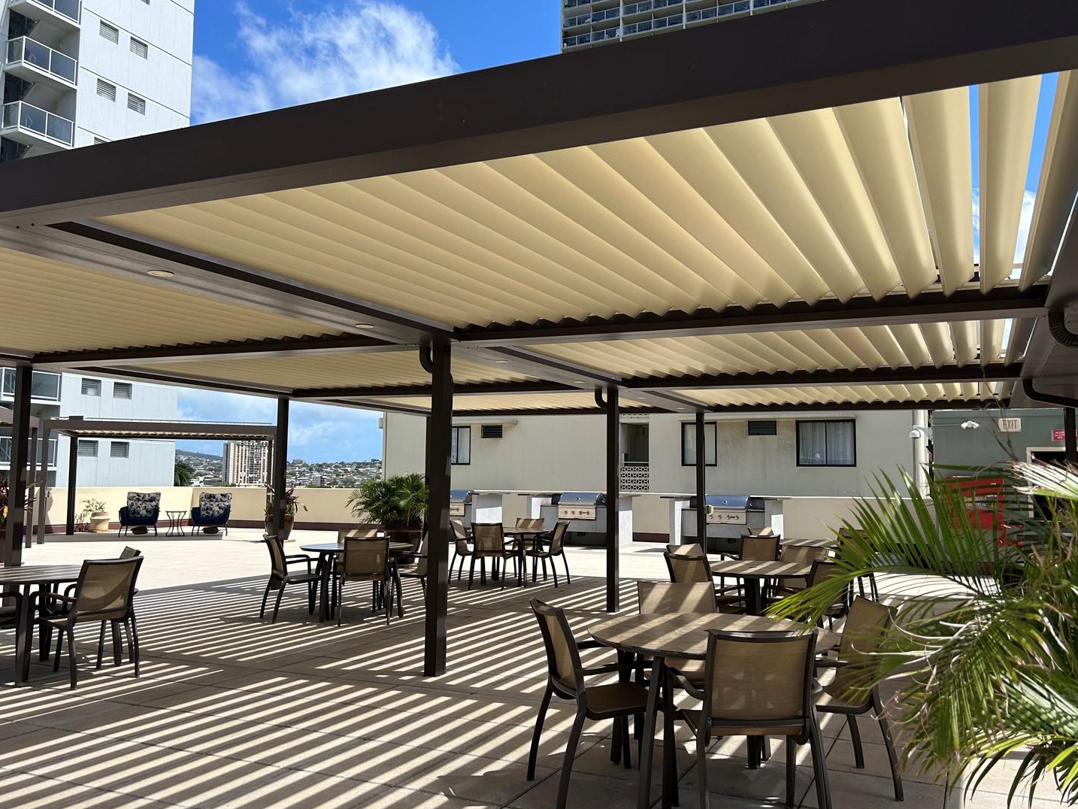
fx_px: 903
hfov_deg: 61.6
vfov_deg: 48.2
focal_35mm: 29
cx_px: 556
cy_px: 392
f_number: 1.5
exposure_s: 1/3257
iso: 50
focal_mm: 5.7
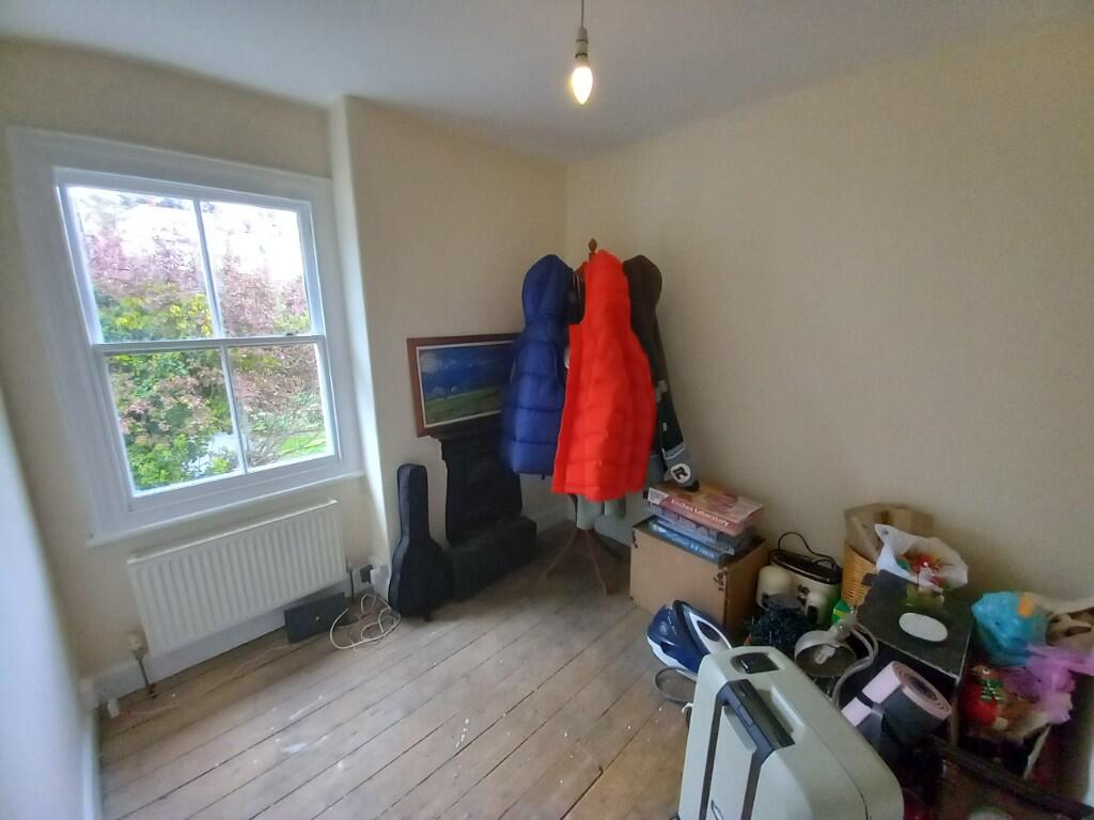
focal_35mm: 13
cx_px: 547
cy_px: 410
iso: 320
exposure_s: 1/20
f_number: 2.2
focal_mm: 1.13
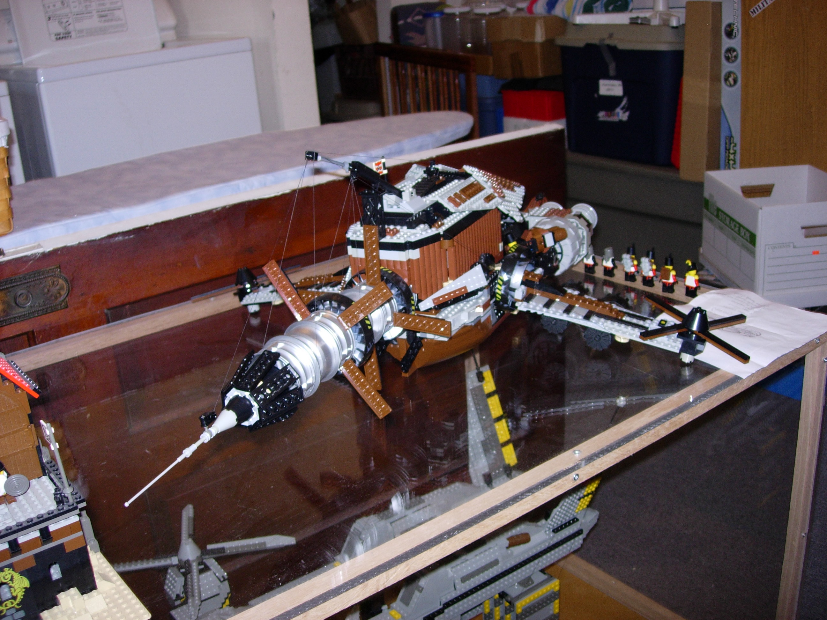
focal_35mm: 38
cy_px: 310
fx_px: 908
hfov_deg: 49.0
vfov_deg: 37.7
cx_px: 414
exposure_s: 1/64
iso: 79
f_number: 2.8
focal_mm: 7.8
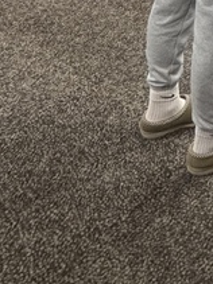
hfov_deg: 18.6
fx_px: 558
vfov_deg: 22.6
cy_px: -156
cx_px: 337
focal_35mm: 68
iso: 320
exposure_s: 1/70
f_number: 2.2
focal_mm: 2.22
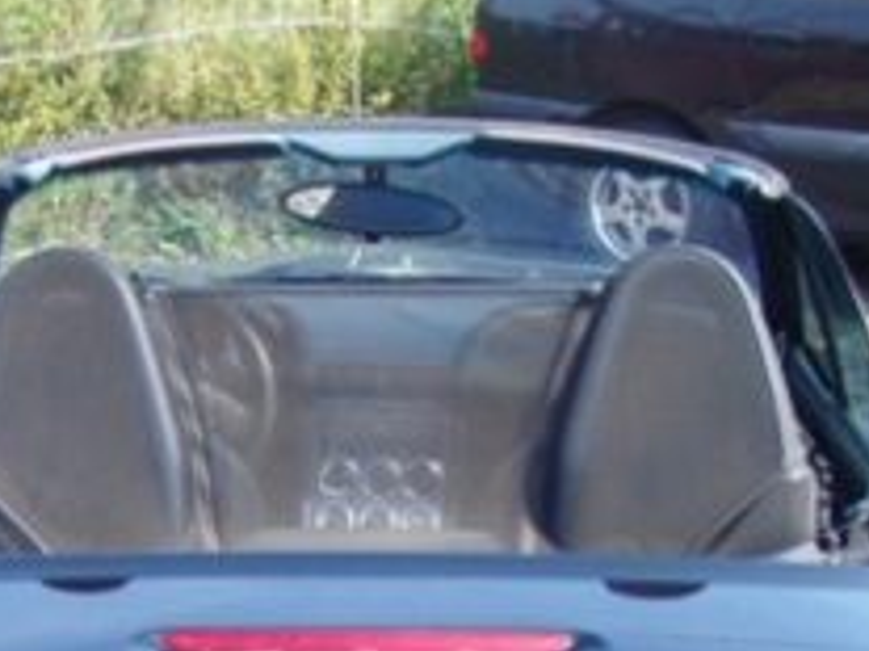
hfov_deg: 17.2
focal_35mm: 114
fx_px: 2860
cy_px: 806
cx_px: 271
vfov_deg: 12.6
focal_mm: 6.7
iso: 80
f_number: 3.5
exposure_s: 1/200
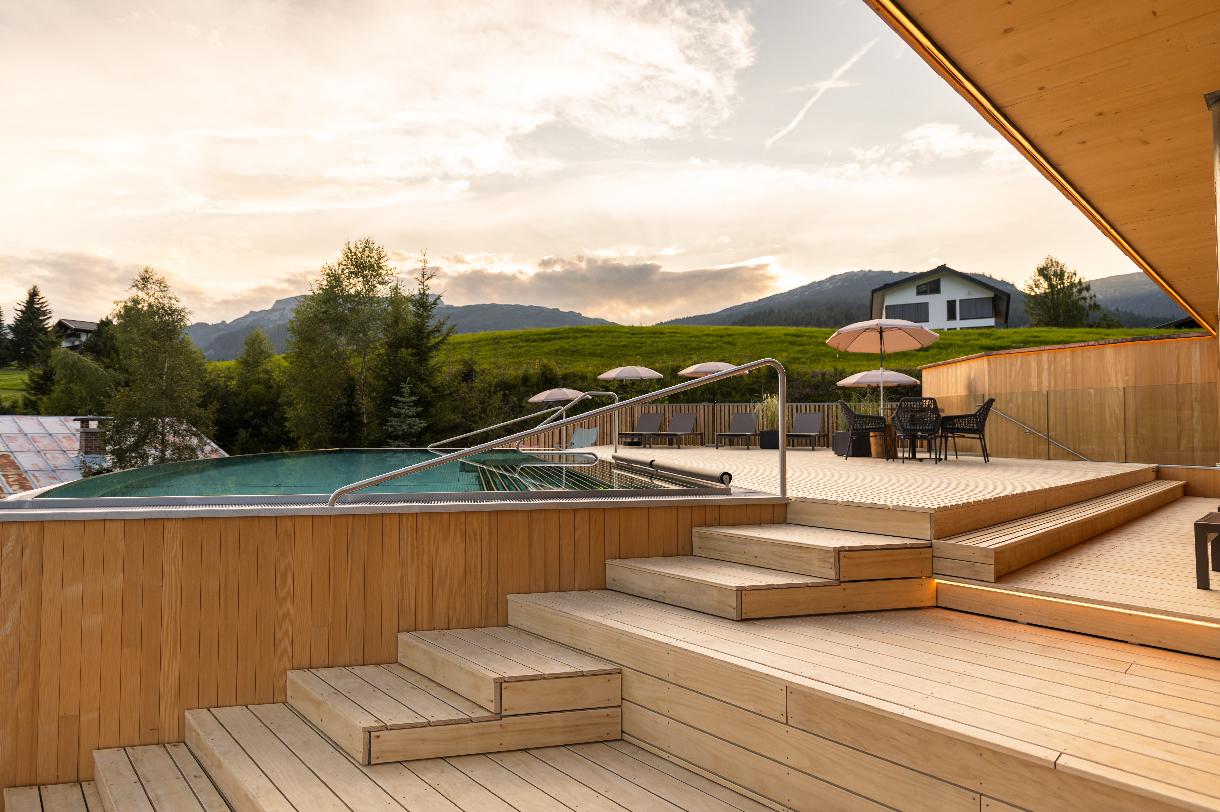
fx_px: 677
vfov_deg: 61.9
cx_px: 610
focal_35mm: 20
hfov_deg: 84.0
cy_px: 406
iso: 160
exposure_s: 1/1600
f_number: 2.8
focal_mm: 20
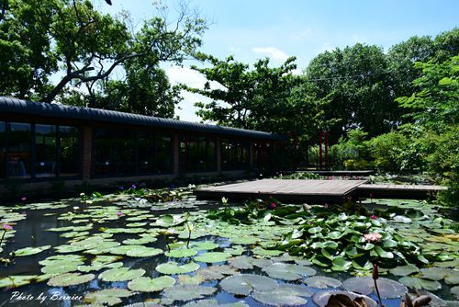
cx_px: 230
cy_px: 154
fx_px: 344
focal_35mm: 27
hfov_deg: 67.4
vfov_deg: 48.0
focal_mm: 18
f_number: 5.6
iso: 100
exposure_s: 1/400
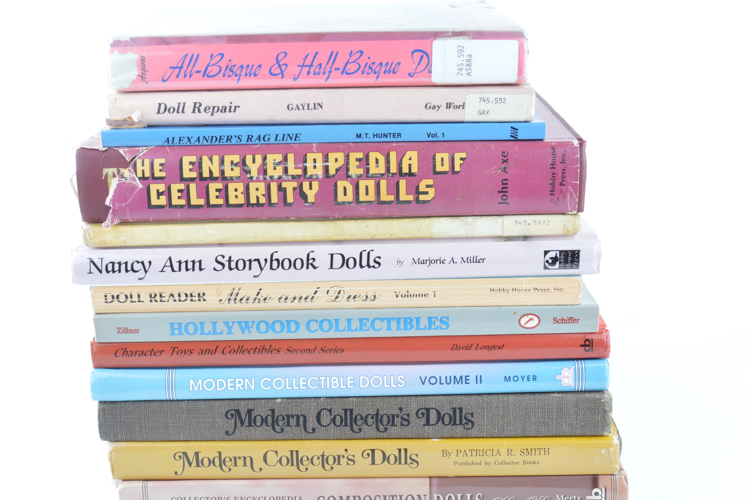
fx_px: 981
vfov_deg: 28.6
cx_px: 335
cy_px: 276
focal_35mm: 47
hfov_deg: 41.9
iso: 100
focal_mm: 26
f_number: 8
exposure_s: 1/25
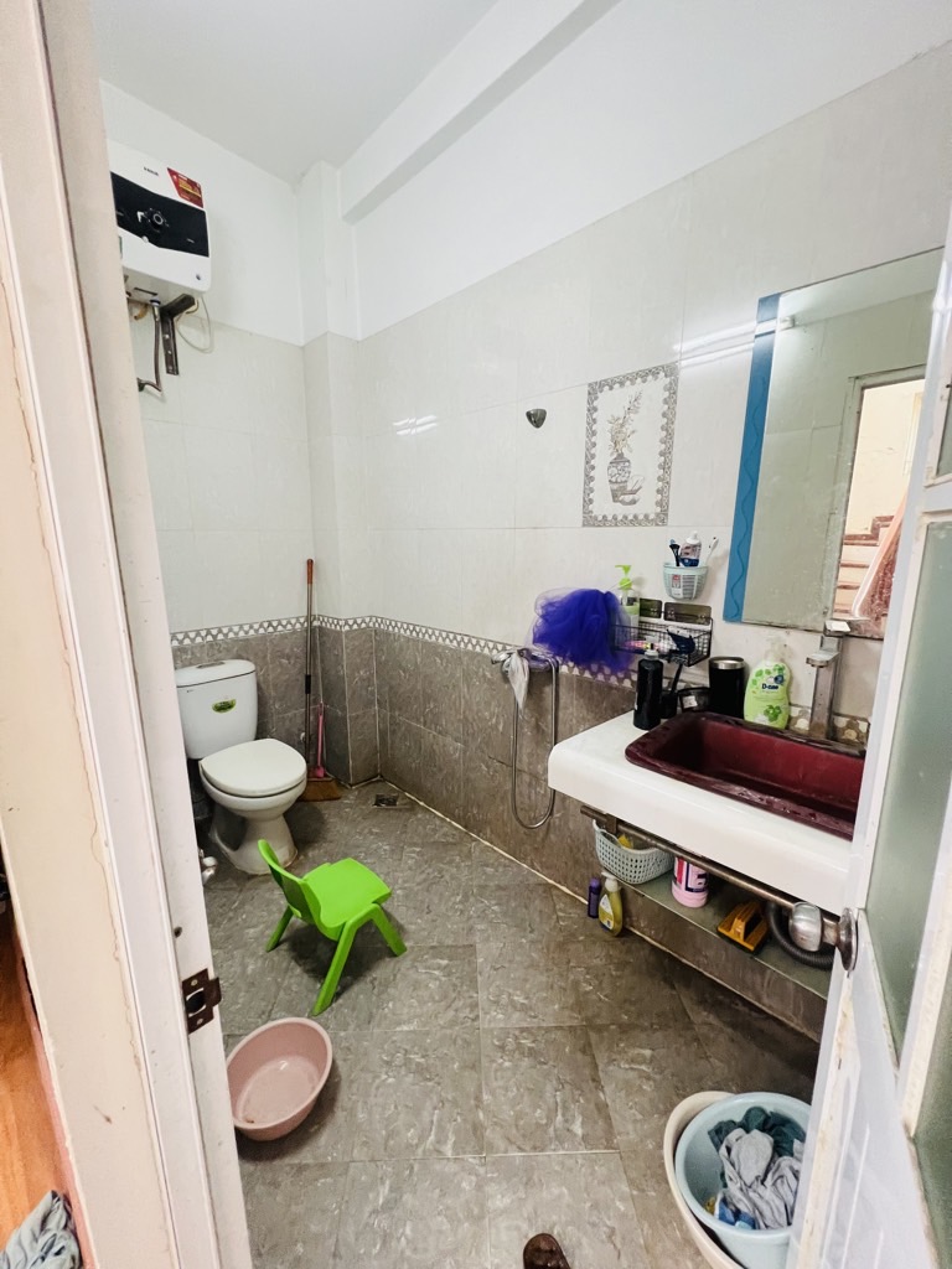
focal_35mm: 13
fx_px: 477
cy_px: 634
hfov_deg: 89.9
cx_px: 476
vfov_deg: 106.2
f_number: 1.8
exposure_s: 1/60
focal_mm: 1.57
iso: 320
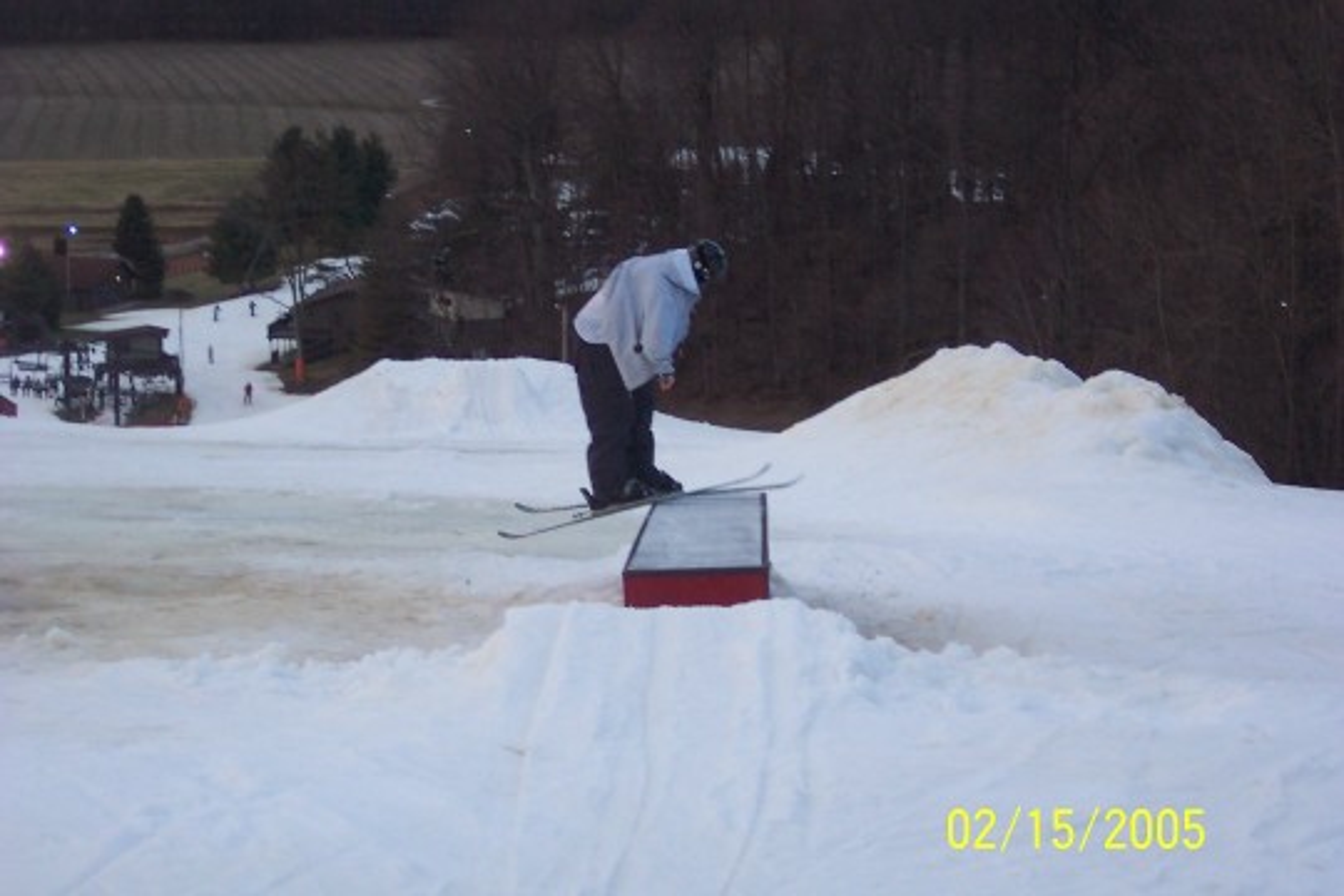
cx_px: 672
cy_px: 448
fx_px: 3322
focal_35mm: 89
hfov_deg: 22.9
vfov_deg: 15.4
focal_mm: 18.7
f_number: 4
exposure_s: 1/125
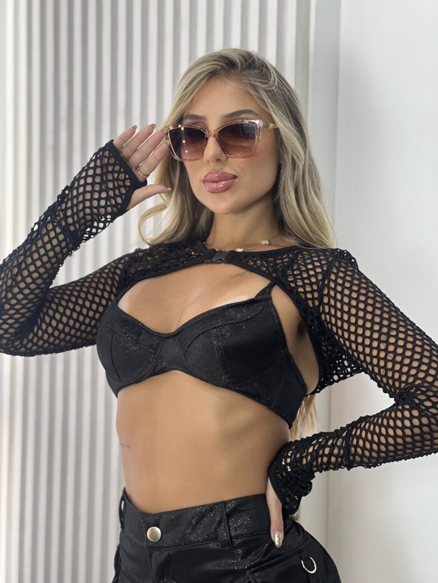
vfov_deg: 25.3
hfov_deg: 19.1
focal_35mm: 77
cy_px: 292
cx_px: 219
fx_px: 1299
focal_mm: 9
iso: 160
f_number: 2.8
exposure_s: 1/120
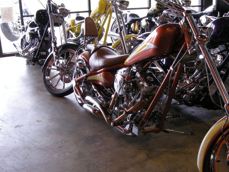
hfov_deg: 39.1
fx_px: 318
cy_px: 96
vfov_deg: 30.2
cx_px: 156
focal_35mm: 48
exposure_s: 1/15
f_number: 5.4
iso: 200
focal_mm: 7.5
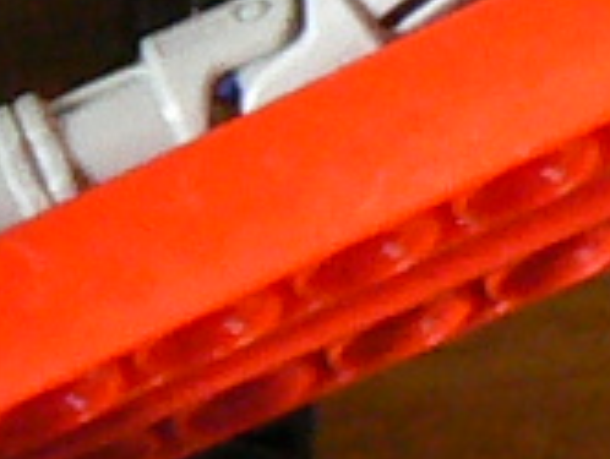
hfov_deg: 4.2
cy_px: 323
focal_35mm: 454
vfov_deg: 3.3
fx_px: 8012
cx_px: -1330
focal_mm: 7.1
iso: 200
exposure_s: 1/1.3
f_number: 4
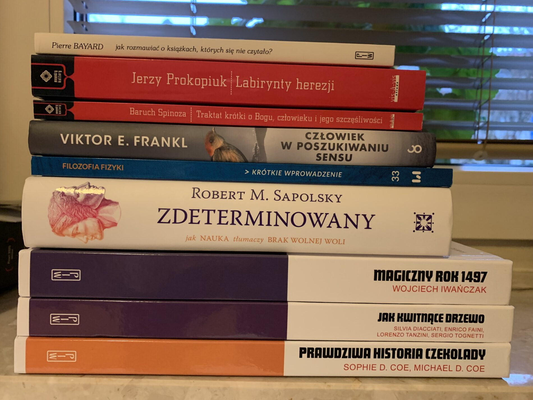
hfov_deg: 67.3
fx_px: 400
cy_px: 200
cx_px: 266
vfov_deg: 53.1
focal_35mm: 26
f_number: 1.8
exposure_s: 1/41
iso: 400
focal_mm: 4.25
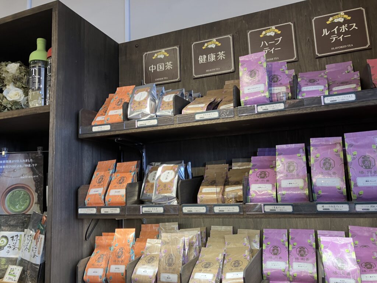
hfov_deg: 63.4
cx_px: 188
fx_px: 305
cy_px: 142
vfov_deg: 49.7
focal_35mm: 28
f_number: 1.8
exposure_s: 1/50
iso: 40
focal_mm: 3.99
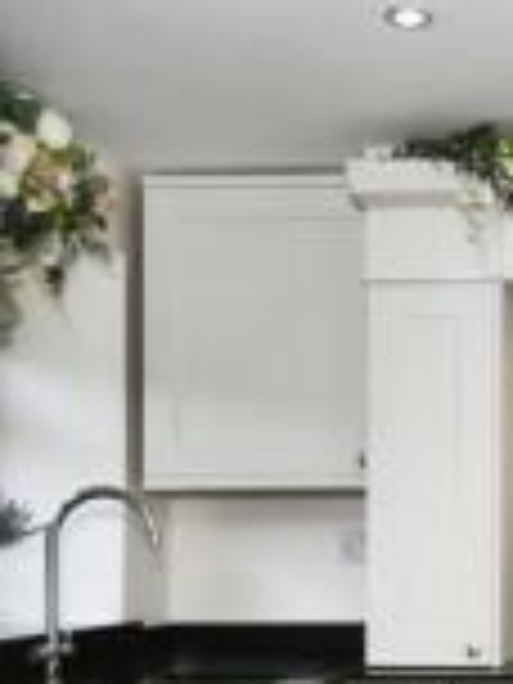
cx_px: 682
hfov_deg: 21.3
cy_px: 547
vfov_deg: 30.4
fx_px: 1225
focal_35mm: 62
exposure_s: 1/60
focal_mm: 10
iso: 400
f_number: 8
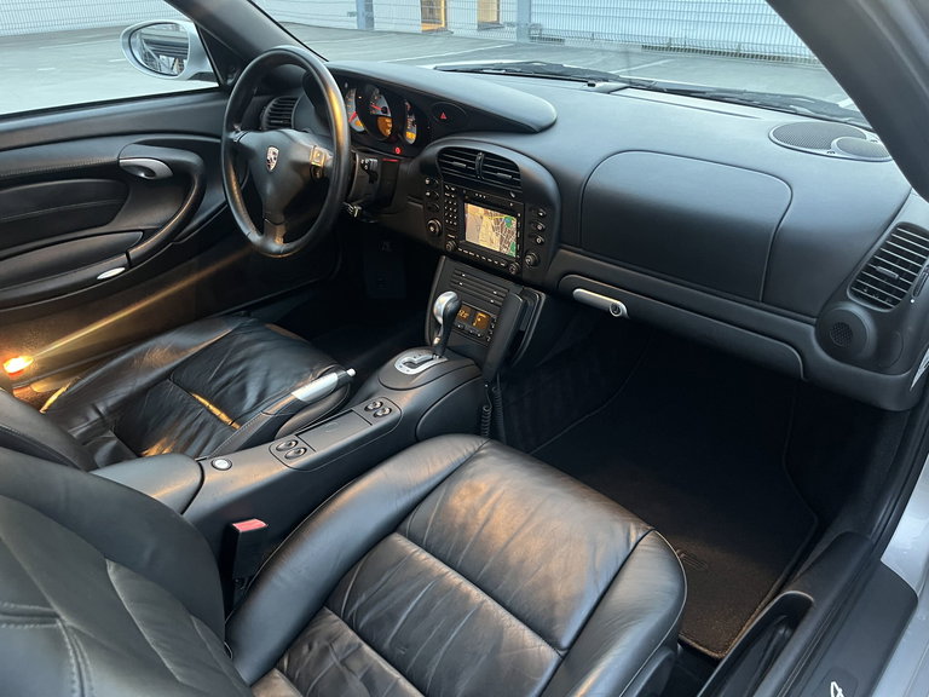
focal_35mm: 26
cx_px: 464
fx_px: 698
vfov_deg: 53.1
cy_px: 348
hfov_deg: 67.3
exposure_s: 1/26
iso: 500
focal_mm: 5.1
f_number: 1.6
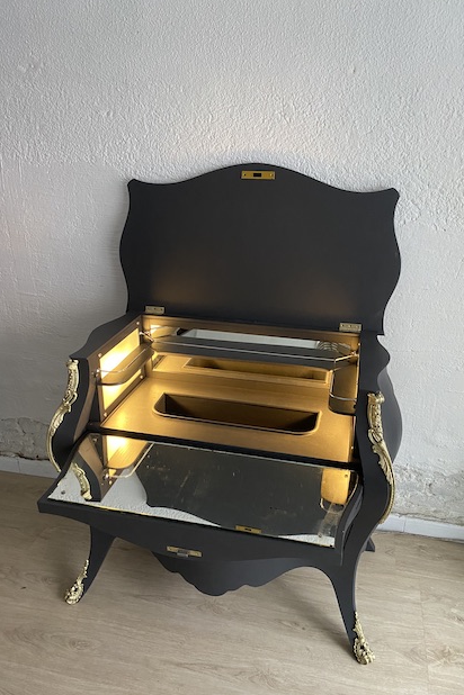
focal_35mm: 28
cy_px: 344
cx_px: 249
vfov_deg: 65.5
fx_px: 541
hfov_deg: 46.4
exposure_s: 1/40
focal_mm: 4.25
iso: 500
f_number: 1.8
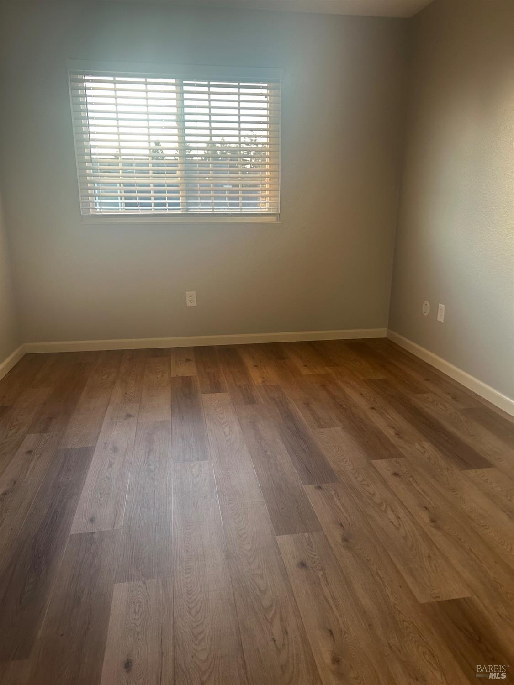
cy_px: 342
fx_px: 515
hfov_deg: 53.1
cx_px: 257
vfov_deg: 67.3
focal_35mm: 26
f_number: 1.5
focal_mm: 5.7
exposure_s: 1/60
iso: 125
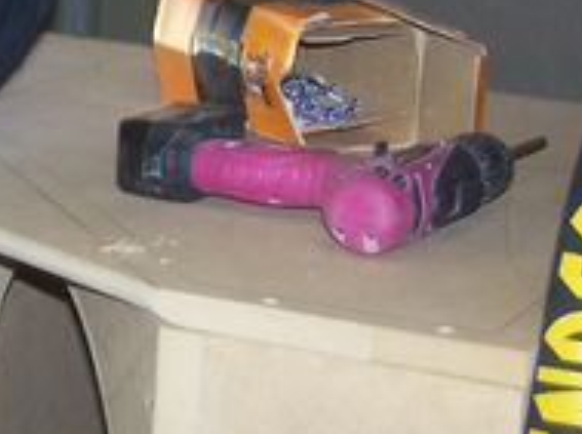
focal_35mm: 129
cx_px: -37
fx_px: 2165
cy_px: 129
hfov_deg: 15.0
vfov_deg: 11.4
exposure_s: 1/60
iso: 80
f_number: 2.8
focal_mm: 6.3
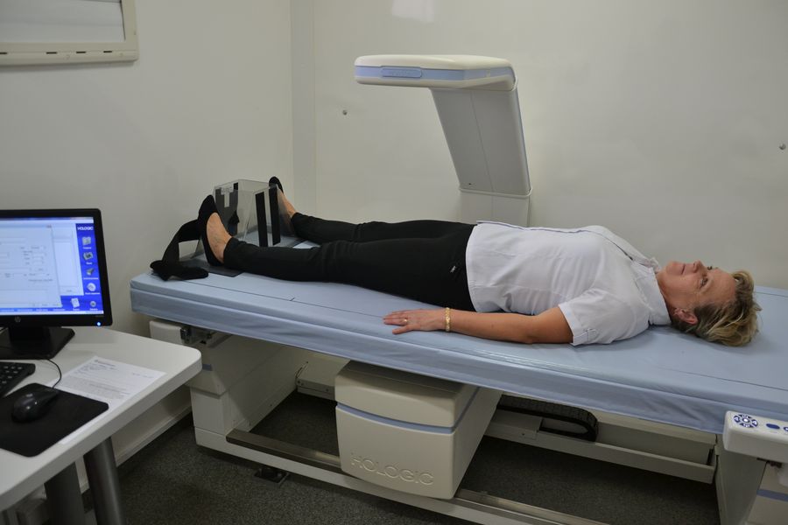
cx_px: 394
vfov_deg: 47.9
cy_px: 262
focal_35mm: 27
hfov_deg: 67.4
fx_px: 591
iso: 400
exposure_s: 1/50
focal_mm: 18
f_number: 3.5
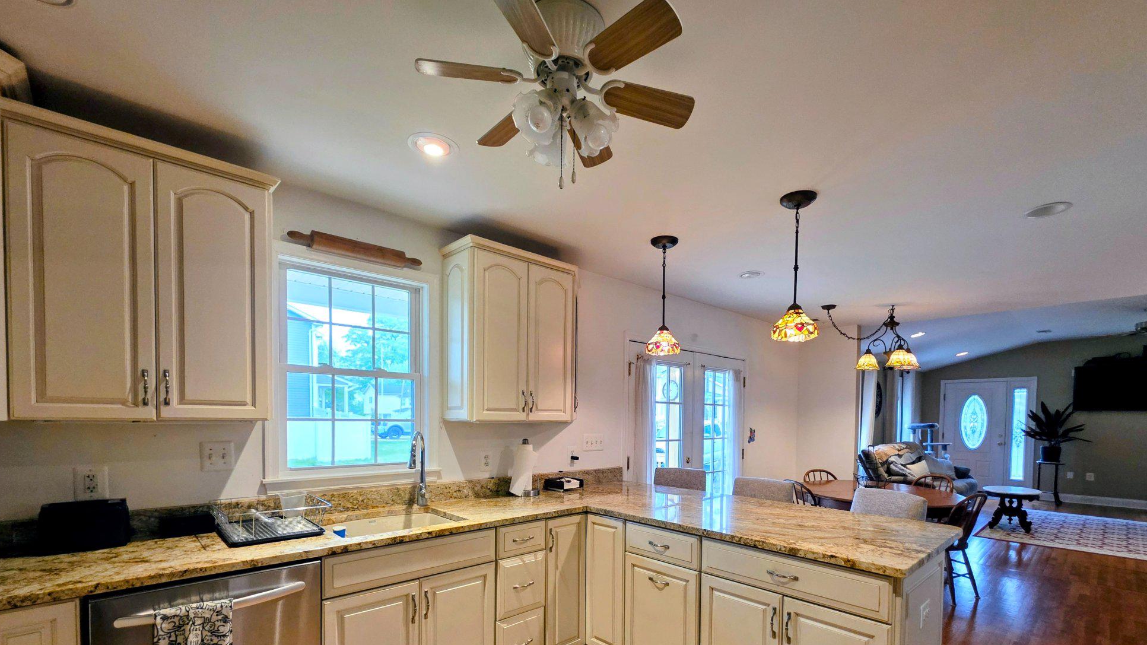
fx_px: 456
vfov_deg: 68.3
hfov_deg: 103.0
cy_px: 436
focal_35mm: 15
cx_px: 589
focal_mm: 2.2
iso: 250
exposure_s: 1/120
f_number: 1.9
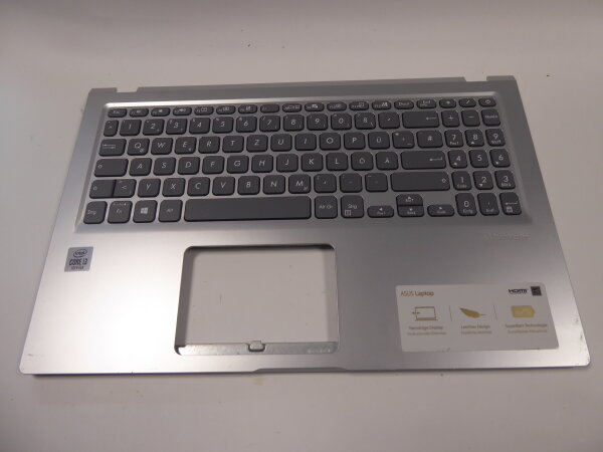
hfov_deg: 69.4
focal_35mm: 25
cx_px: 302
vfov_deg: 54.9
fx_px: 435
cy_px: 226
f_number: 3.3
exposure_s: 1/60
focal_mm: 4.3
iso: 160
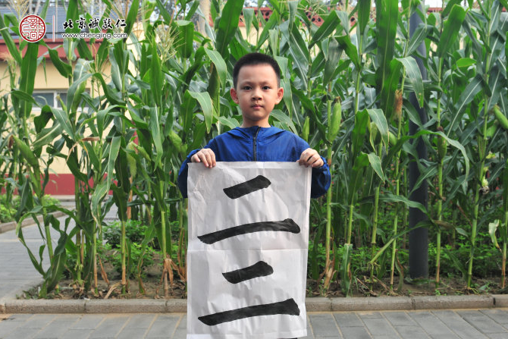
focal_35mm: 37
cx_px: 259
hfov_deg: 51.9
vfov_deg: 36.0
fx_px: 522
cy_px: 173
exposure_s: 1/320
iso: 320
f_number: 5
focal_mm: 24
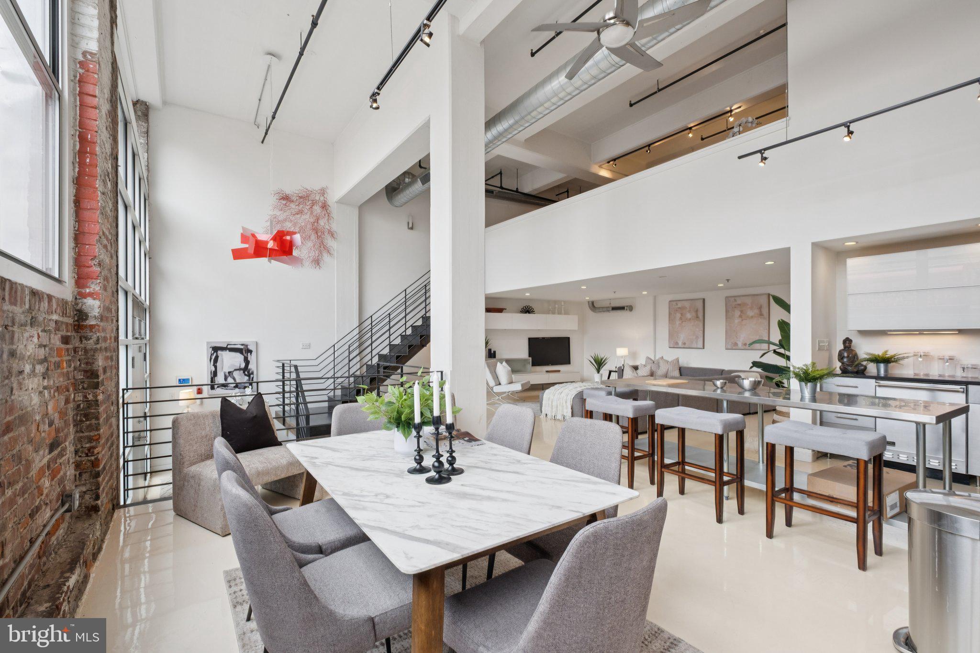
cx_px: 490
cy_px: 326
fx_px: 408
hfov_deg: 100.4
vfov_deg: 77.3
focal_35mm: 15
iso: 250
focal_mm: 10
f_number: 8
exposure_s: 1/35
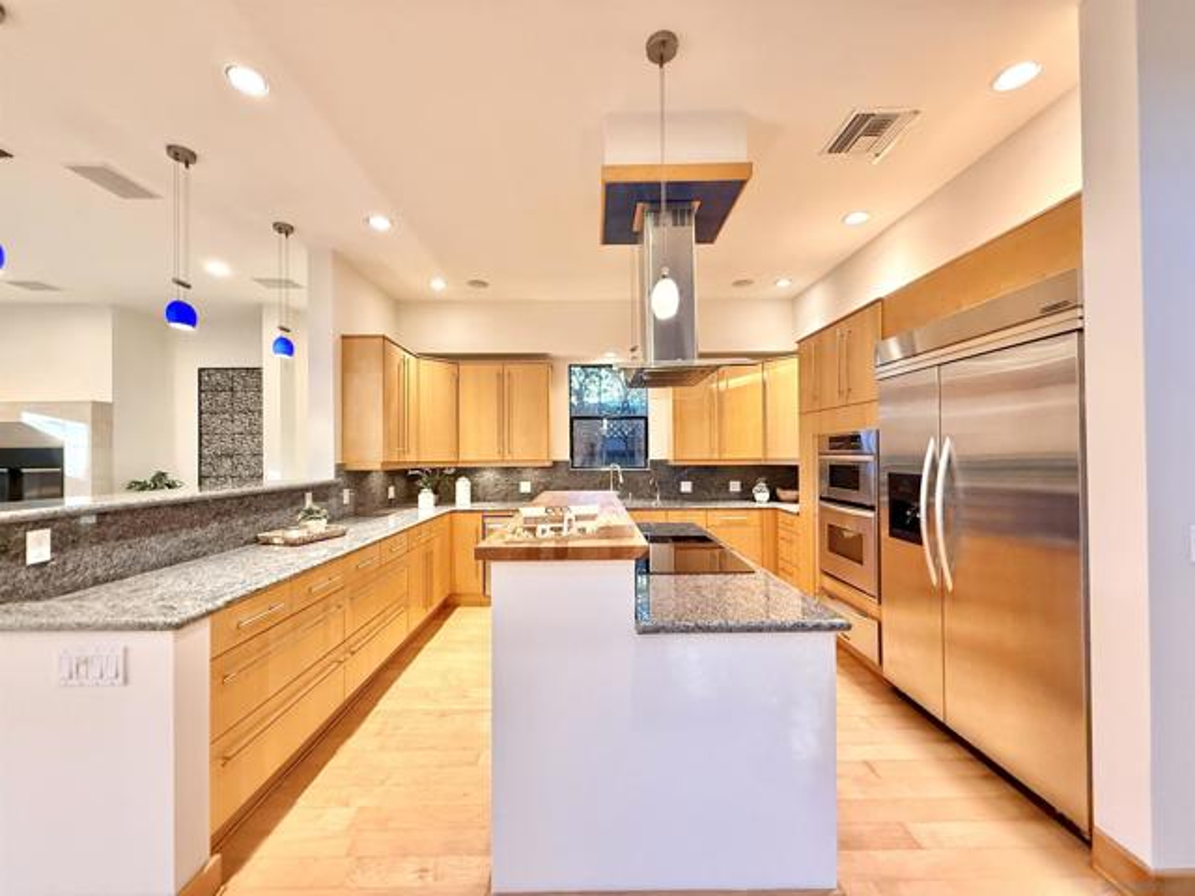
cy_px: 448
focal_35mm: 14
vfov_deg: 85.7
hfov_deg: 102.1
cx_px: 598
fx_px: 483
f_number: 2.2
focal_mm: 2.22
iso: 640
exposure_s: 1/120
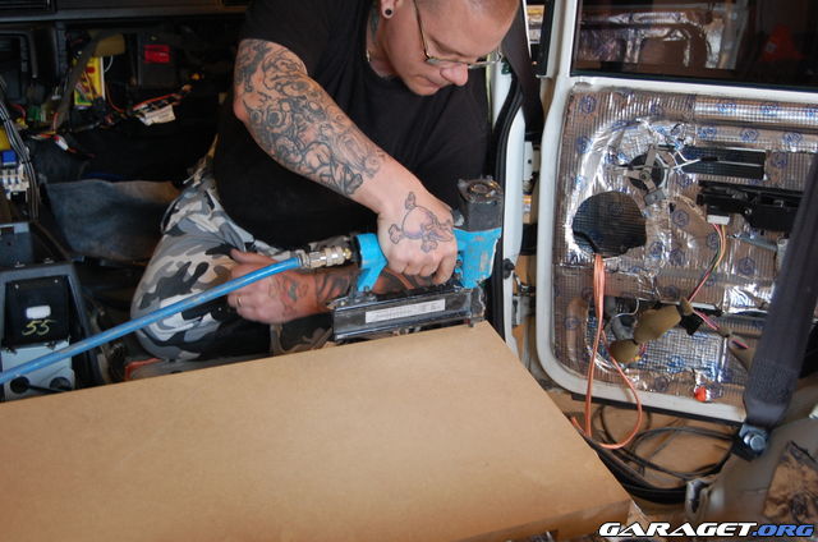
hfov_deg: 35.1
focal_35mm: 57
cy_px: 271
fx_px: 1293
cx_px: 409
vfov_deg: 23.7
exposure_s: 1/20
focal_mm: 38
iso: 800
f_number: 4.8
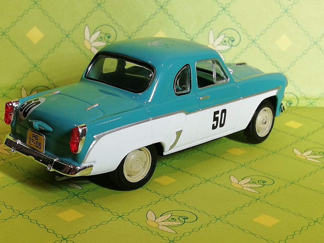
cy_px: 113
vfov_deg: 22.2
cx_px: 151
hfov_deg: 29.4
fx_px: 618
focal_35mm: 66
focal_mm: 3.46
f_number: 2.2
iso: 64
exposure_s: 1/33.3
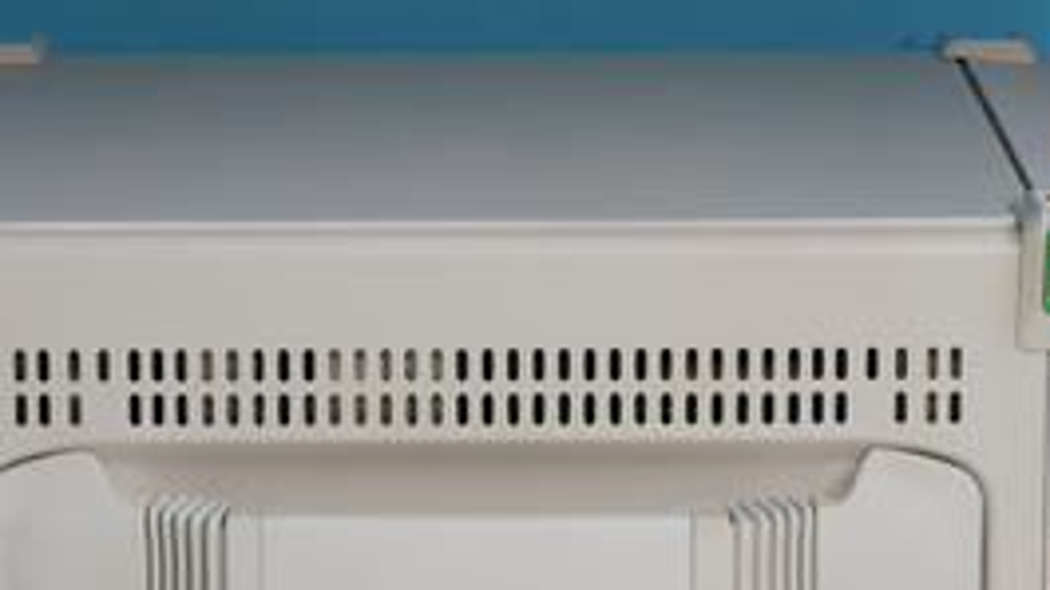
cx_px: 444
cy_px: 436
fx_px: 5596
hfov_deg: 10.7
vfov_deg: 6.0
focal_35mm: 201
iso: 400
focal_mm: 61
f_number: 14
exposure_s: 1/2
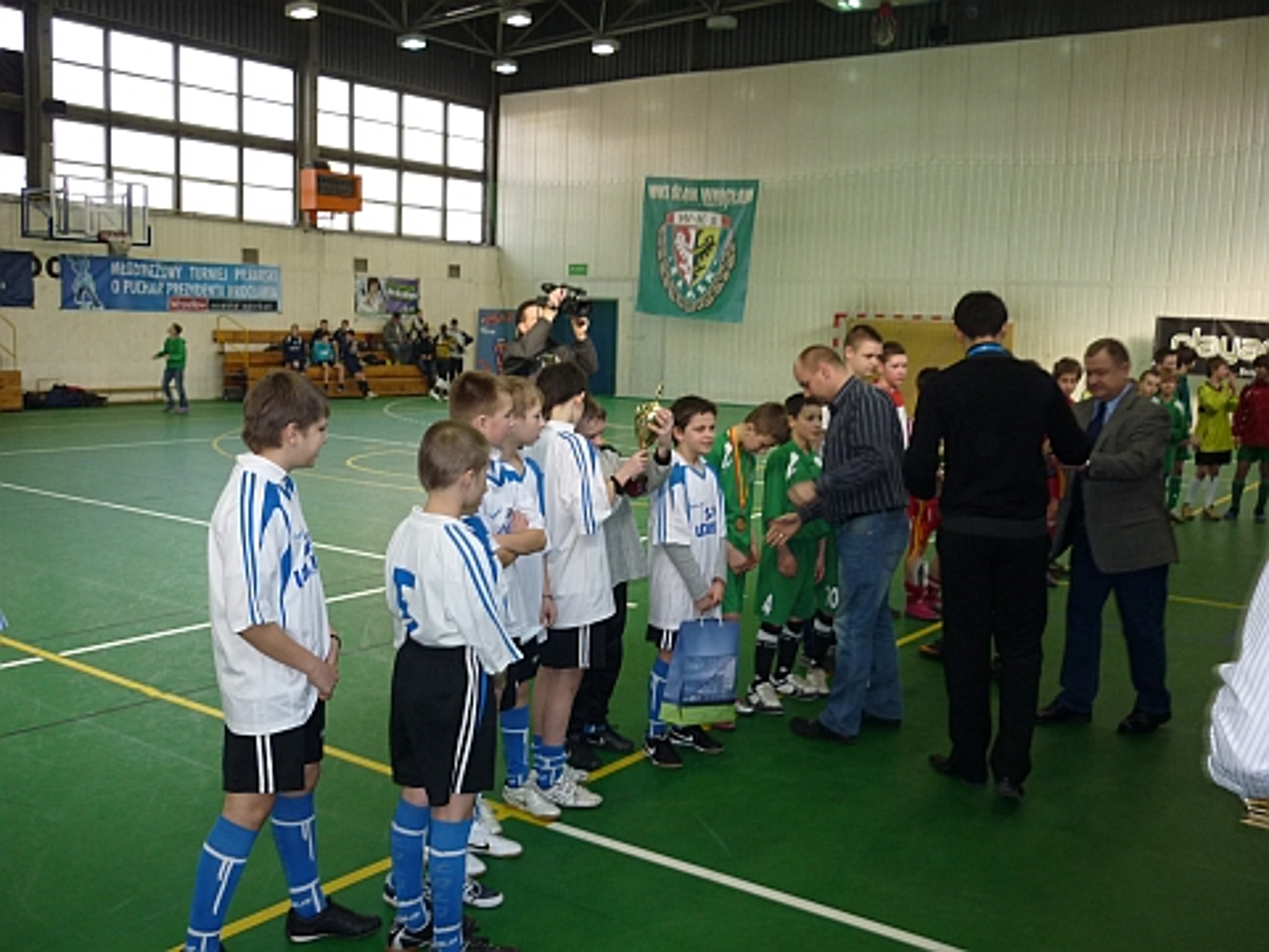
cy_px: 476
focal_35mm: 33
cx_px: 634
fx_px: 1210
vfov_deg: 42.9
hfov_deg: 55.4
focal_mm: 5.5
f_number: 2.8
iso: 160
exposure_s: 1/60
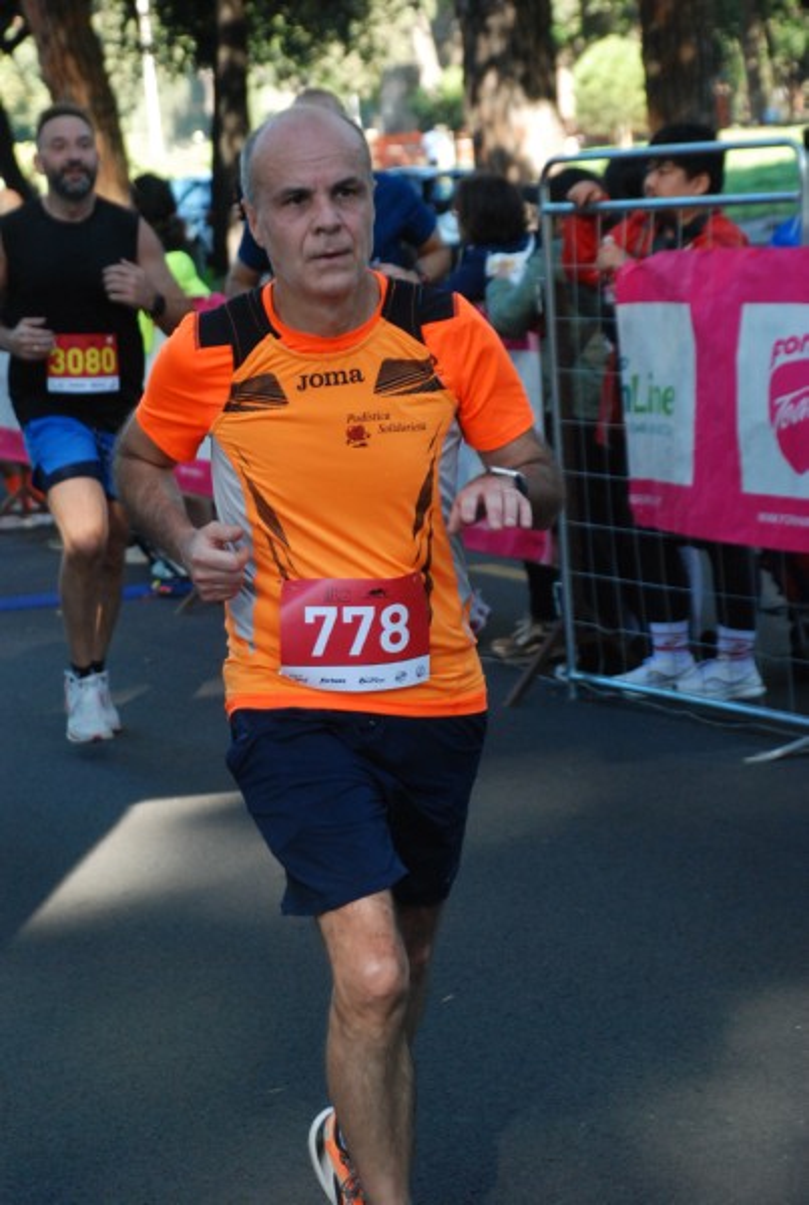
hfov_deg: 12.2
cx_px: 404
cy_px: 602
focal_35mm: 112
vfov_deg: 18.1
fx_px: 3772
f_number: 5.6
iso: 1000
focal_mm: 75
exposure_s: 1/320
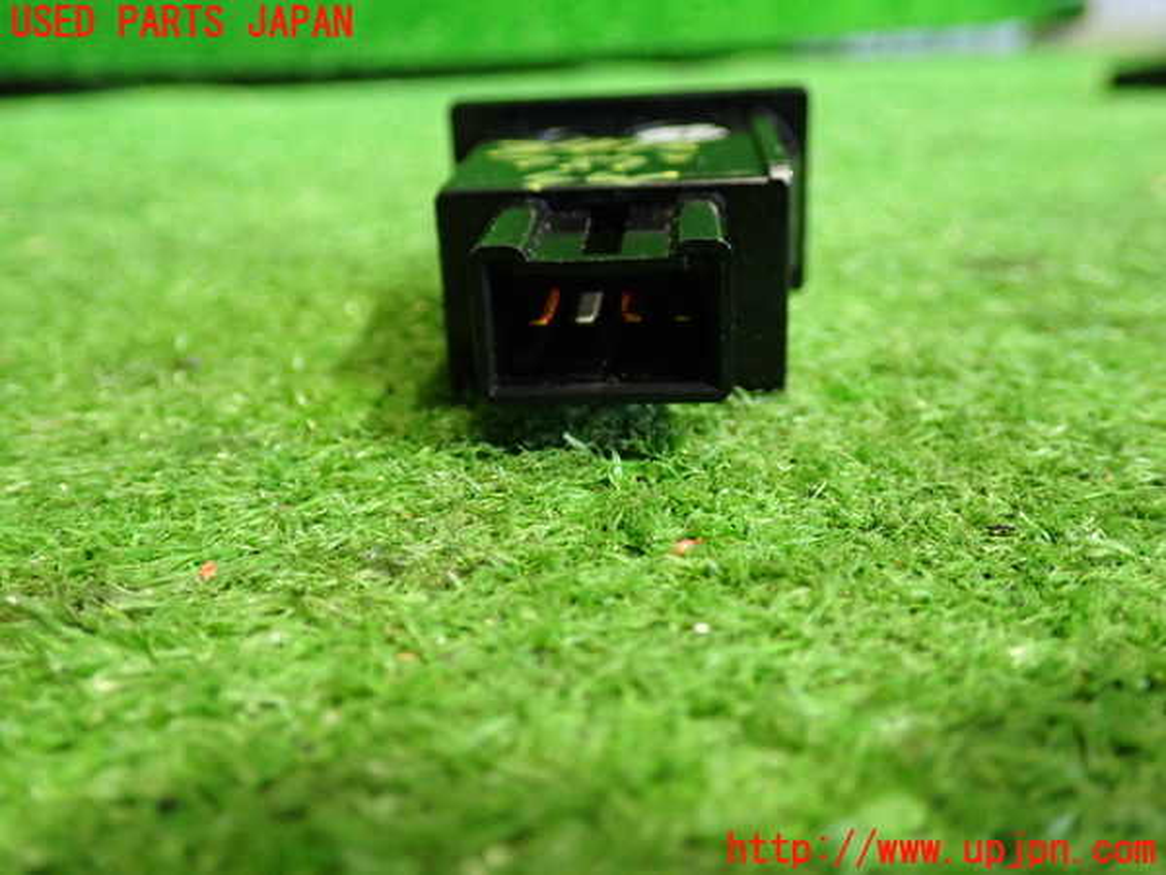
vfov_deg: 39.7
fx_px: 1213
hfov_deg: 51.4
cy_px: 438
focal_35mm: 36
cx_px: 583
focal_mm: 6.37
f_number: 2.5
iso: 800
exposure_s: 1/25
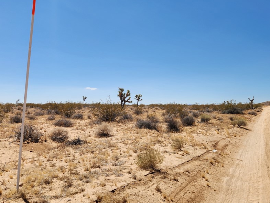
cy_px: 90
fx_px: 234
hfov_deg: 59.9
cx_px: 143
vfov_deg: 46.7
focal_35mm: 30
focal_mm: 5.4
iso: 20
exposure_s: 1/2450
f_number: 1.8
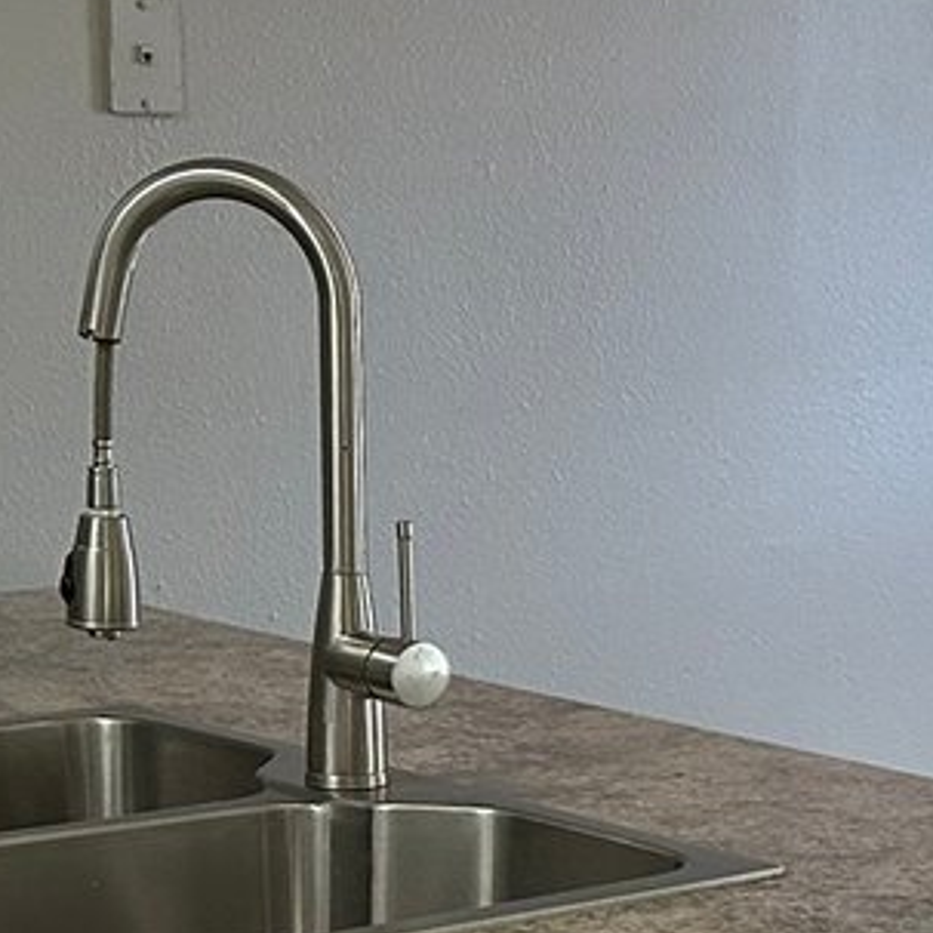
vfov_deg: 16.3
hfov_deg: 14.9
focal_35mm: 106
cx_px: 1501
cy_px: 774
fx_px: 3232
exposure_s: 1/120
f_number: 1.78
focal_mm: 6.86
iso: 160
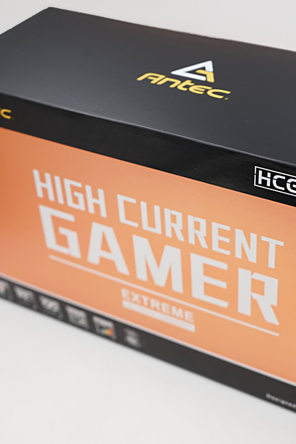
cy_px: 223
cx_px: 199
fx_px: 690
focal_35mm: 56
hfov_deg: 24.1
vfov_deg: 35.6
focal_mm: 37
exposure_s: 1/250
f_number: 4
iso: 160
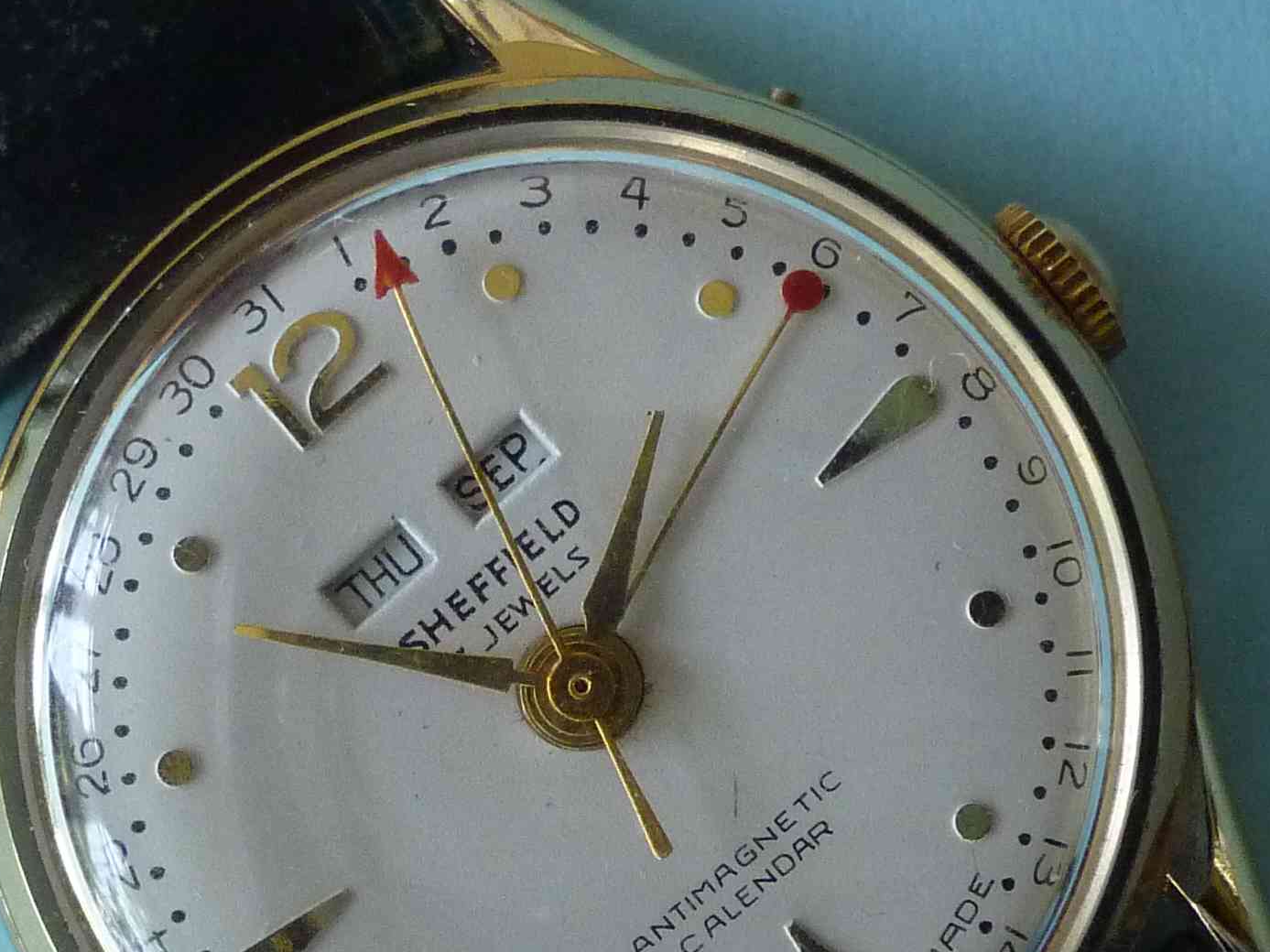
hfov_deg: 20.4
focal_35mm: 96
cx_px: 557
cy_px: 681
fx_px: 3522
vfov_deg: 15.3
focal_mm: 5.8
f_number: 3.6
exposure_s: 1/30
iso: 320
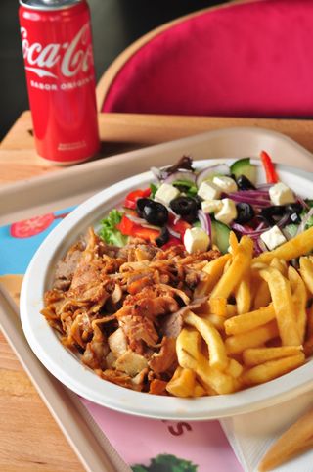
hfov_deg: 18.1
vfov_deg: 27.0
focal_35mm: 75
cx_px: 156
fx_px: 981
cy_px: 236
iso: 250
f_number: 6.3
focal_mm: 50
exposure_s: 1/60
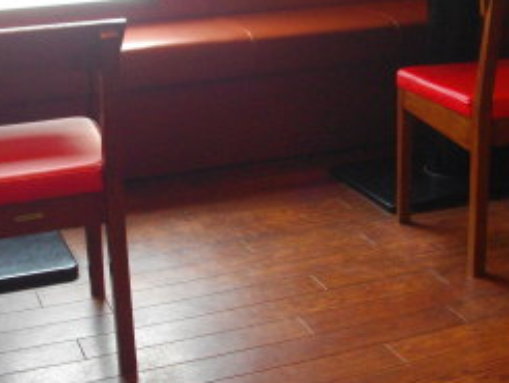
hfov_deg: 30.7
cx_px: 254
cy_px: 84
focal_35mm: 63
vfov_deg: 23.0
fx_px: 927
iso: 200
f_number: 2.9
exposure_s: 1/80
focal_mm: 5.7
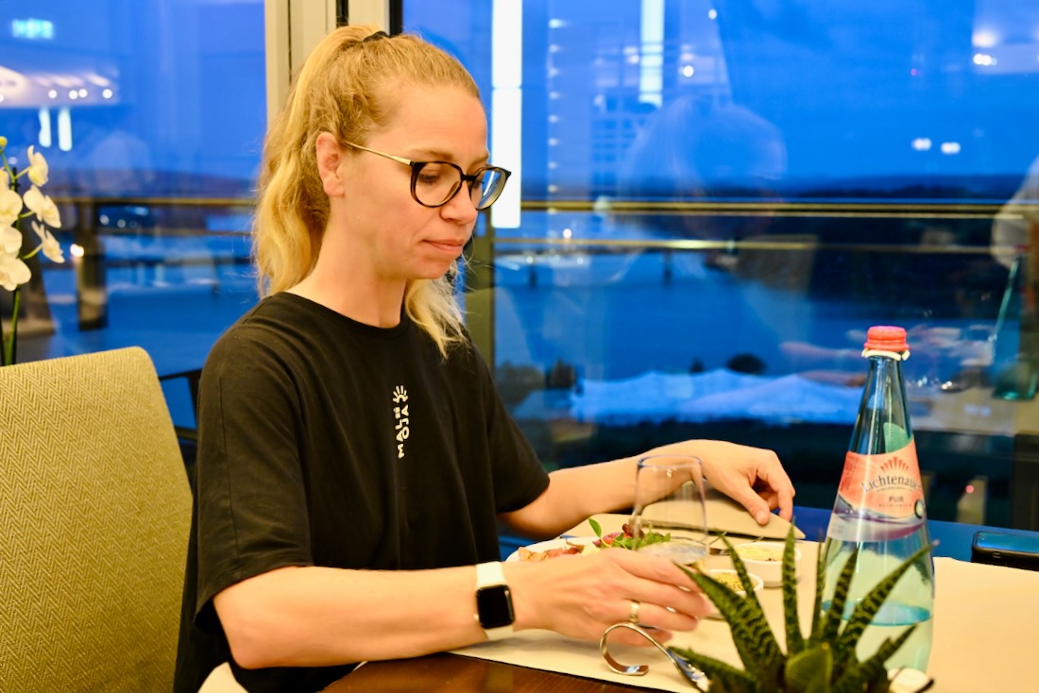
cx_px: 520
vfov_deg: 34.2
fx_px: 1126
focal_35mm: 39
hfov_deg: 49.5
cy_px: 346
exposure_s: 1/60
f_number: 5
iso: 3600
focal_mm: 39
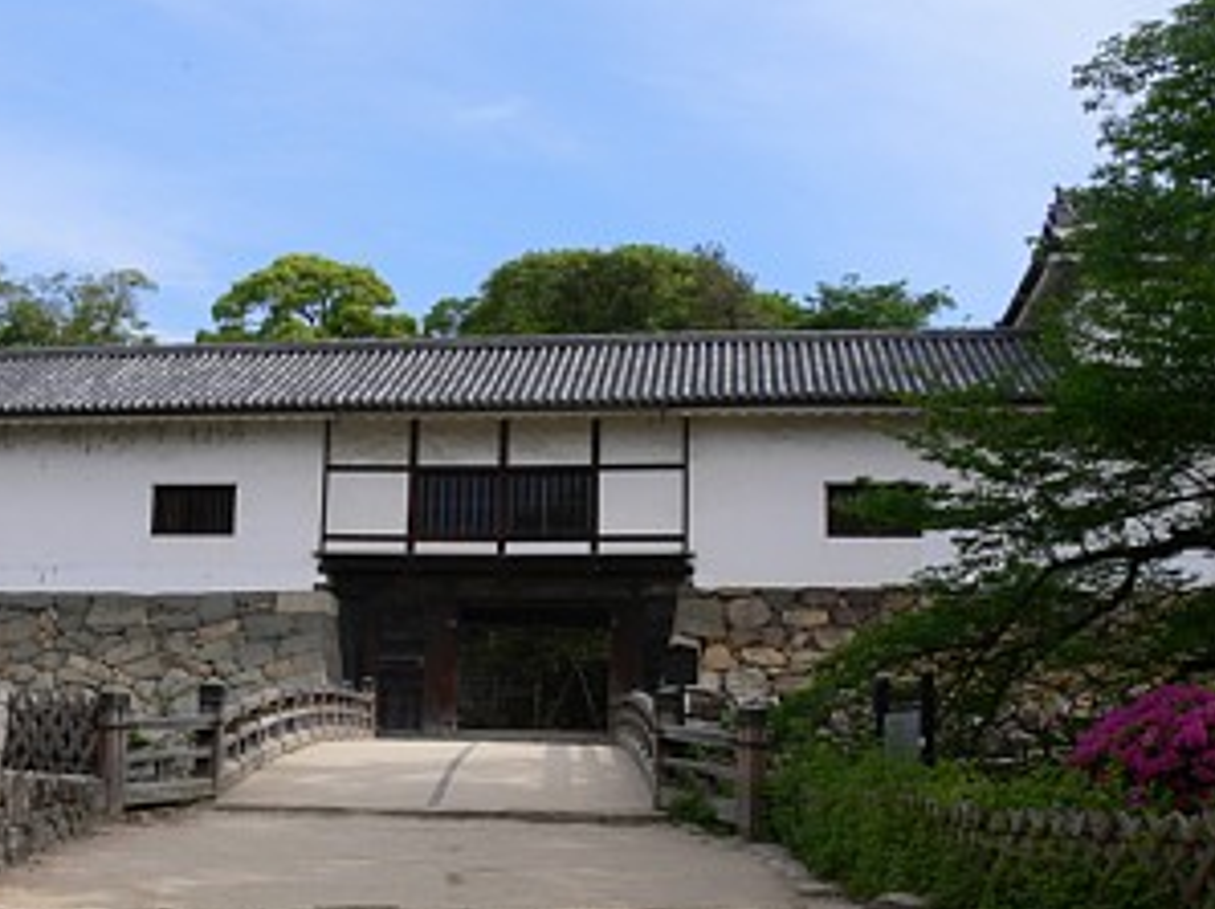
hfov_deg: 40.1
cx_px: 424
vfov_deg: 30.8
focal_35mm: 47
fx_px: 1648
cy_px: 505
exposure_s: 1/320
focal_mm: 7.4
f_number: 5.6
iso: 80
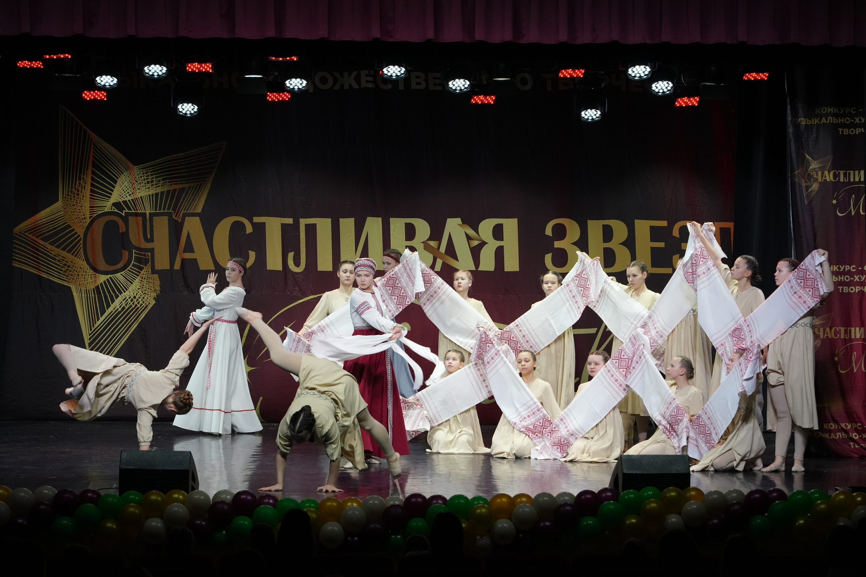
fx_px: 2526
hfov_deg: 19.5
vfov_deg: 13.0
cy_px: 288
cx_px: 433
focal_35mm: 105
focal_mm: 105
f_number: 6.3
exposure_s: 1/250
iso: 3200
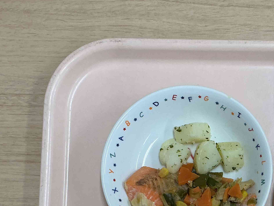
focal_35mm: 62
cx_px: 249
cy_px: 198
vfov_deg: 22.8
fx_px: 491
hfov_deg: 29.8
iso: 40
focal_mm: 3
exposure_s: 1/60
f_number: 1.8
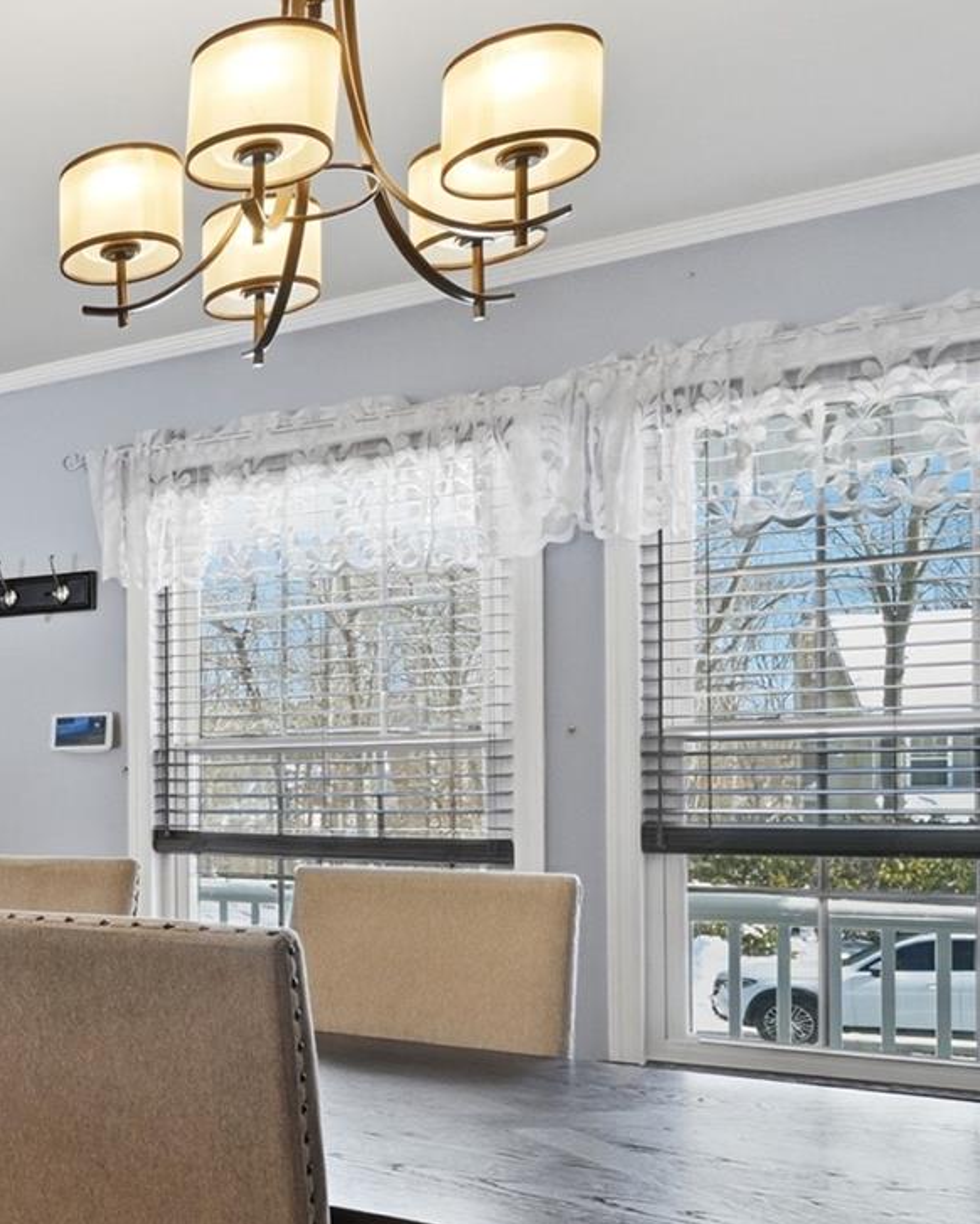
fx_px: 1341
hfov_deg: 30.6
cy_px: 811
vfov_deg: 48.3
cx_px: -327
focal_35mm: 37
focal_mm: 14
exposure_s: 1/200
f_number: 16
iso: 640
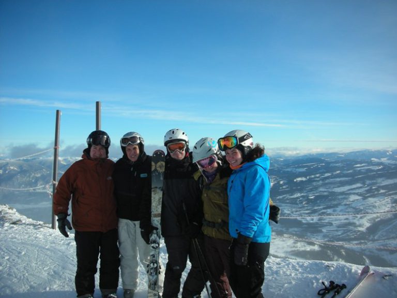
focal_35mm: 35
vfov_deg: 40.7
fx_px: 401
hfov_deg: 52.6
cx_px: 198
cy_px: 149
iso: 50
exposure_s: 1/71.8
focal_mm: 5.8
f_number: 8.5
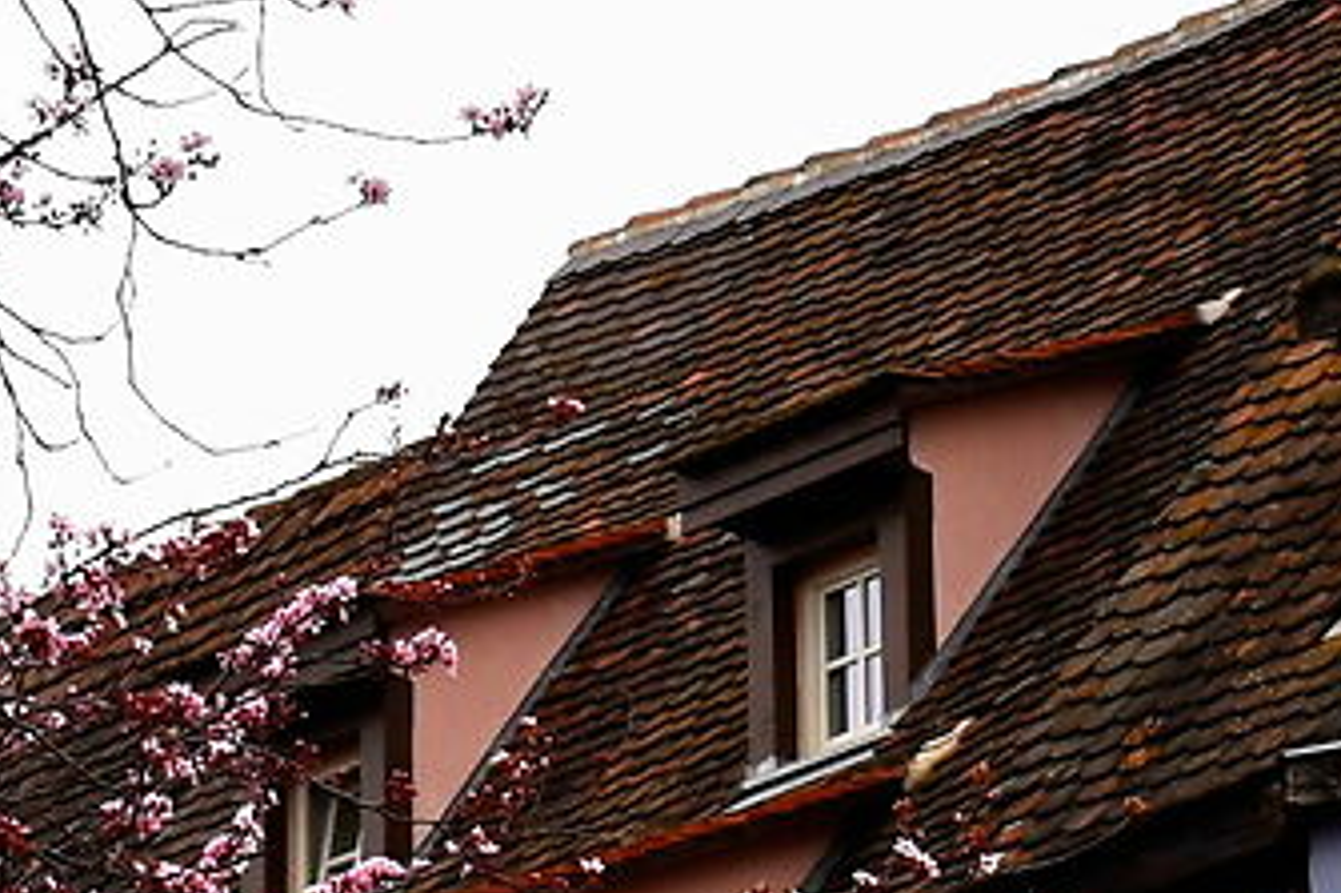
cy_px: 1017
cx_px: 1113
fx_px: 9605
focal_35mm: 258
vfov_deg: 5.3
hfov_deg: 8.0
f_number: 7.1
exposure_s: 1/200
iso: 125
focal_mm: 24
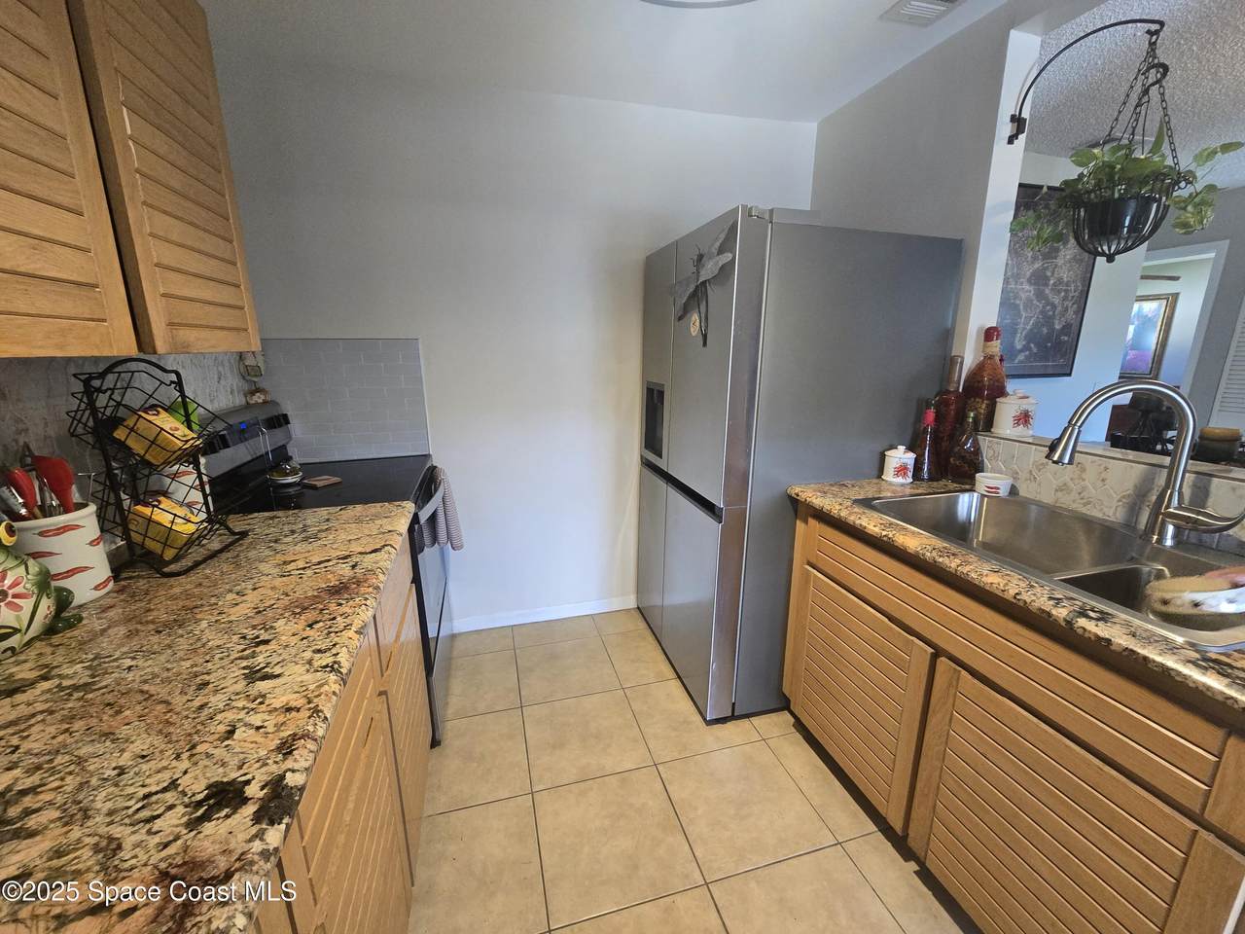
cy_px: 467
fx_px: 468
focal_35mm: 13
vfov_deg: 89.9
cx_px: 622
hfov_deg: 106.2
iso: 500
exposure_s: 1/60
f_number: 2.2
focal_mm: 2.2
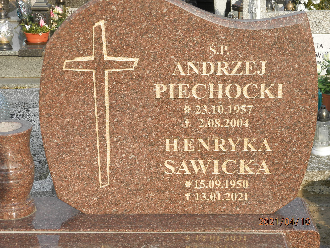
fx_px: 648
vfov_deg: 21.6
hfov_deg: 28.6
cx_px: 165
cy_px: 124
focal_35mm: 68
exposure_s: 1/320
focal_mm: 12.2
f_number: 4
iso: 80
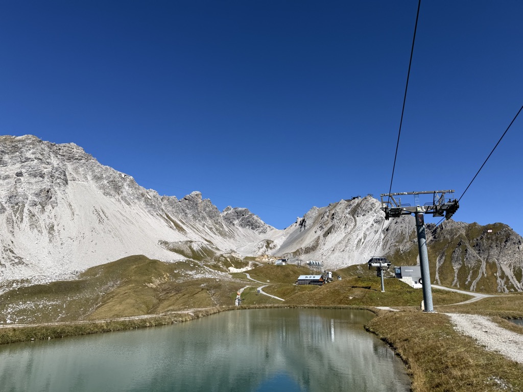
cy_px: 196
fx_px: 363
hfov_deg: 71.6
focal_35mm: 24
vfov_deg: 56.8
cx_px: 262
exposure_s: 1/4975
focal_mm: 6.76
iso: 80
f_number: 1.78
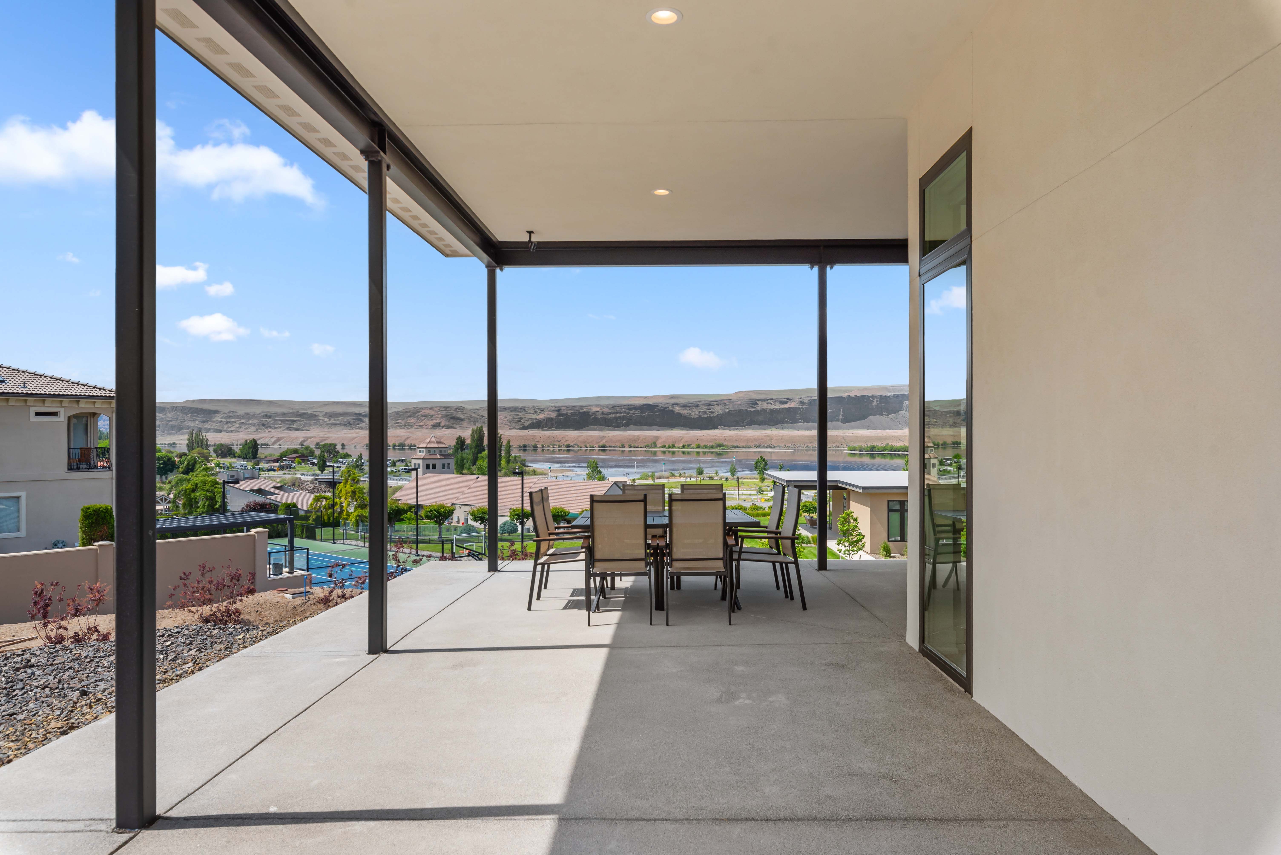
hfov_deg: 76.1
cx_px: 640
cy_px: 428
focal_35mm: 23
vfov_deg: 55.2
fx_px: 819
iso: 100
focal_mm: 23
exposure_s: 1/640
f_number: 8
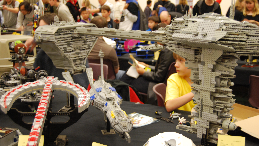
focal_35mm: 56
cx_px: 129
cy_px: 78
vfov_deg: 21.6
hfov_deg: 37.5
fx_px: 381
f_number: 4.8
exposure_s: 1/8
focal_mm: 35
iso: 400
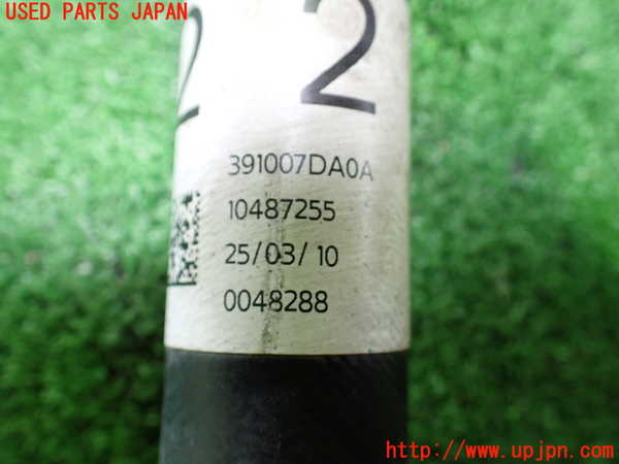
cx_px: 310
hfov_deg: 60.0
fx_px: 536
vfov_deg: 46.8
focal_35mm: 30
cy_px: 232
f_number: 2.3
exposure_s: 1/80
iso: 800
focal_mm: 5.4
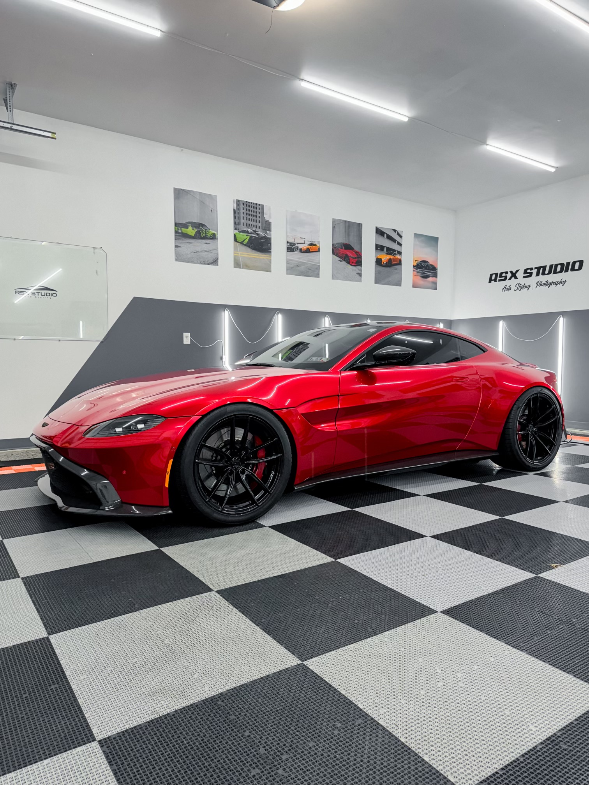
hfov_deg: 56.8
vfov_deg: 71.6
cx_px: 294
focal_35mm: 24
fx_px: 544
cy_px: 392
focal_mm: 6.76
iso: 125
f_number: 1.8
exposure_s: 1/120
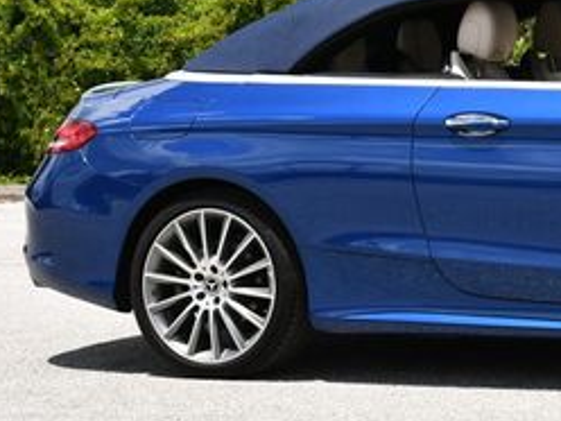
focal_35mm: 144
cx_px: 694
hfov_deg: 13.3
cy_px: -18
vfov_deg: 10.2
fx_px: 2334
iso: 100
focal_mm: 29
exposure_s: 1/250
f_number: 8
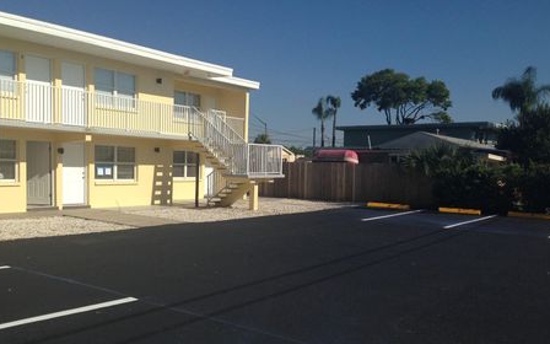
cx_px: 275
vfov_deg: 32.6
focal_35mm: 39
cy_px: 211
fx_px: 585
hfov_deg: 50.4
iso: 50
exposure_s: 1/3012
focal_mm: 4.12
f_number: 2.4
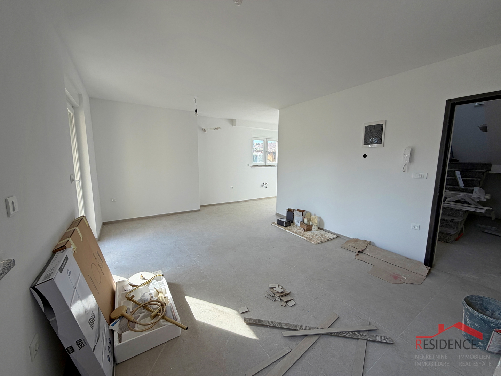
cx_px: 250
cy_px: 188
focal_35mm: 14
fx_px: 203
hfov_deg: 102.1
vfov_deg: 85.7
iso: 40
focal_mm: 2.22
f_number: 2.2
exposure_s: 1/146
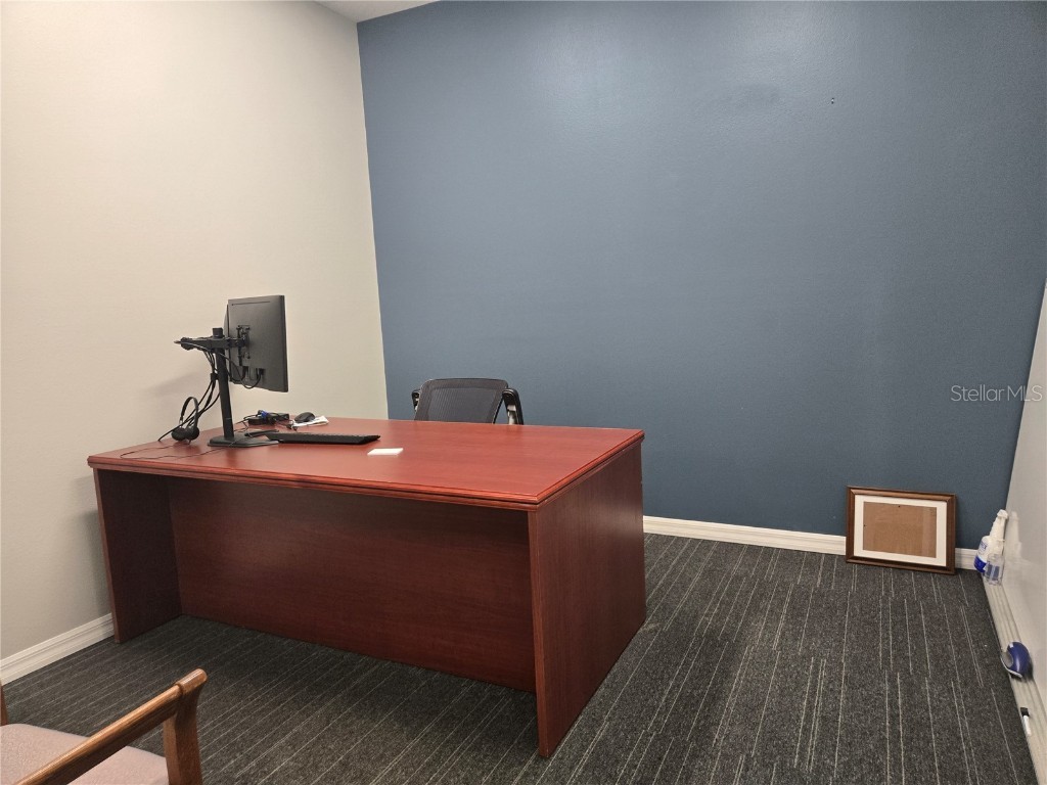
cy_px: 392
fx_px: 696
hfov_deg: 73.9
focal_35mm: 23
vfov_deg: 58.9
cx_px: 524
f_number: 1.8
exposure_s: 1/120
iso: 250
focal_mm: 5.4
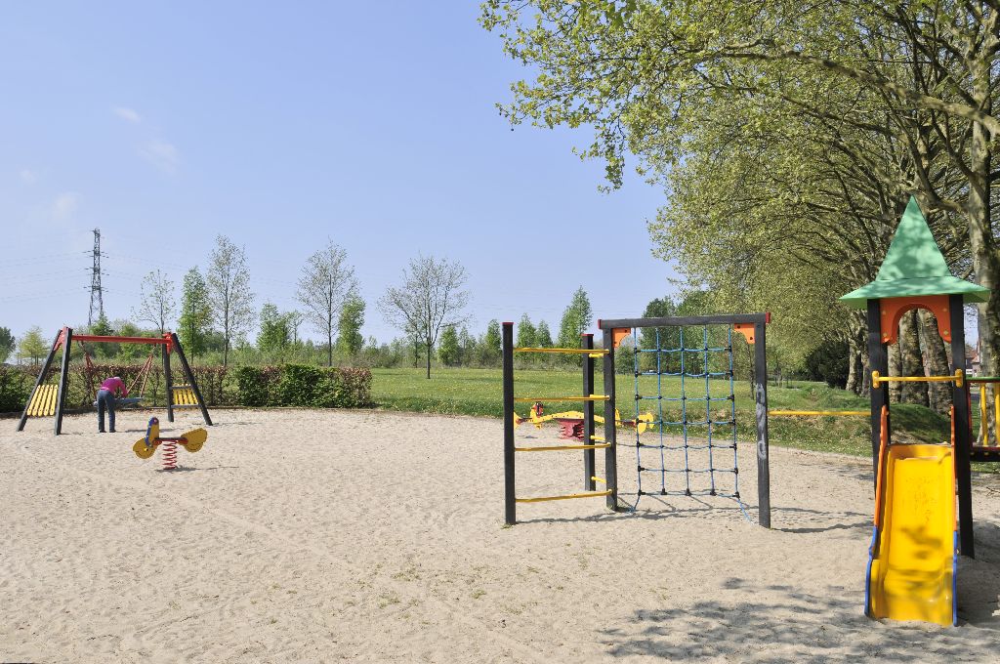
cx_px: 500
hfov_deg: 57.3
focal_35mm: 33
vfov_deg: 39.9
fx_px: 915
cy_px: 332
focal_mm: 22
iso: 200
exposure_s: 1/500
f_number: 9
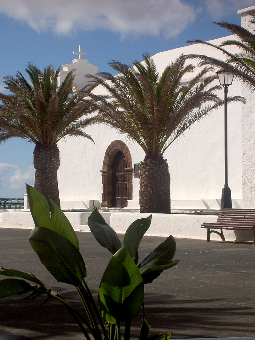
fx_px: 1002
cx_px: 128
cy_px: 170
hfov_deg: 14.5
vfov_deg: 19.3
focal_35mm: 102
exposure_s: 1/400
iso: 50
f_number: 8.3
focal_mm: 16.8
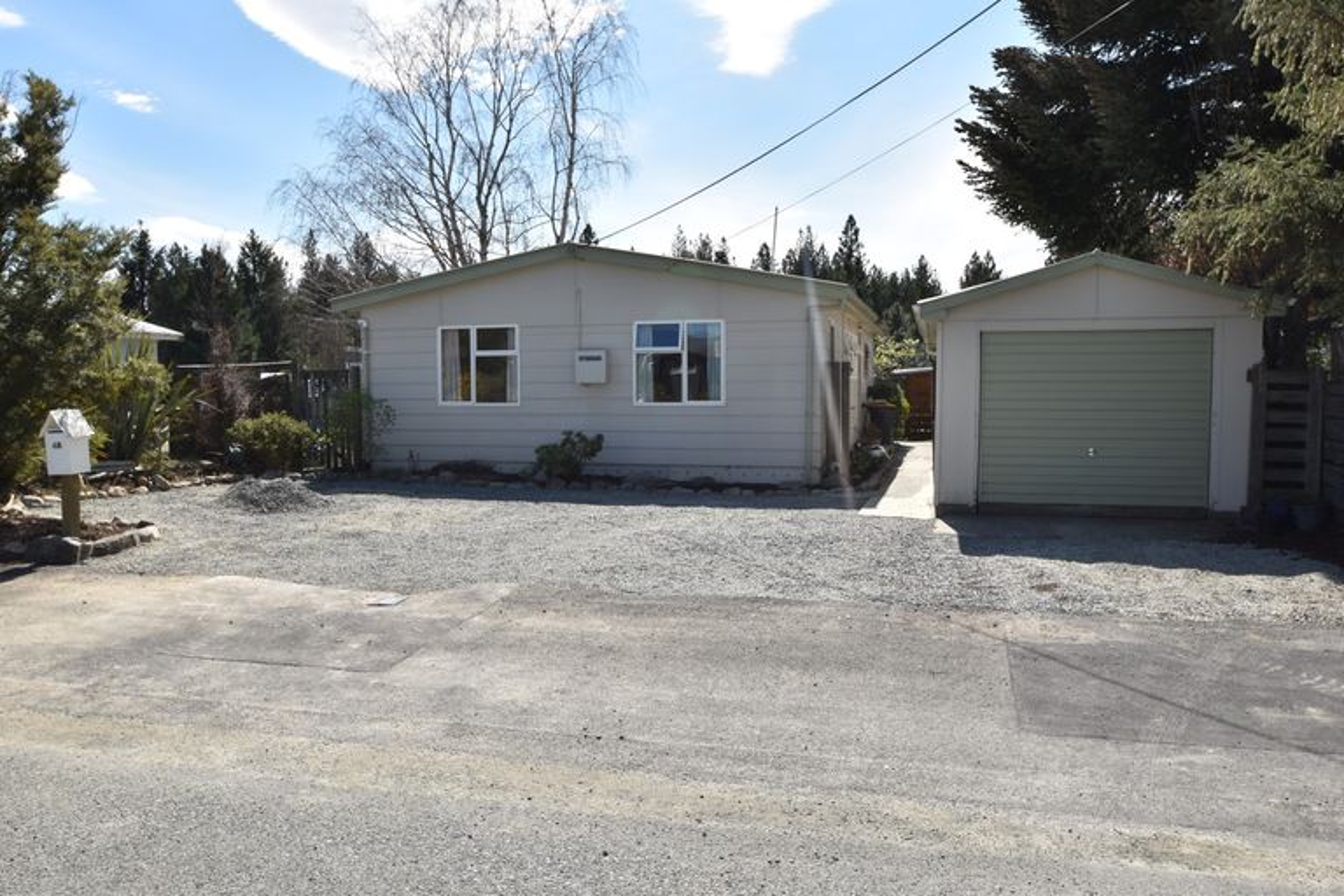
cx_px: 672
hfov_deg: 70.4
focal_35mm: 26
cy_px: 448
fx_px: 952
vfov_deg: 50.4
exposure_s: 1/200
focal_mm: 17
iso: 100
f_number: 13
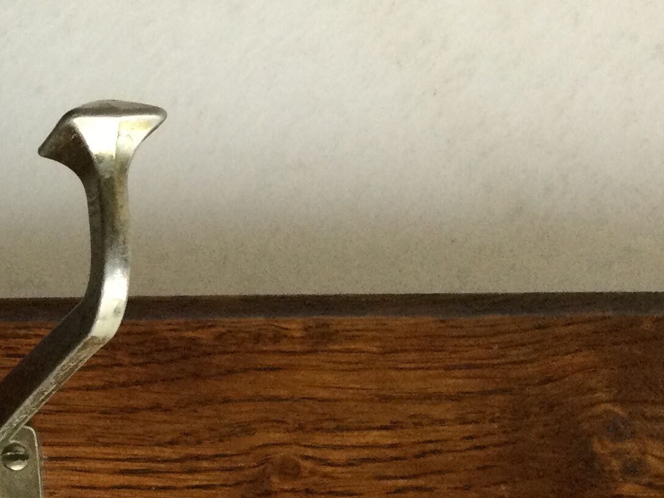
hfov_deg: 19.2
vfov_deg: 15.6
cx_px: -244
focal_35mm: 93
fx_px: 1784
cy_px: 503
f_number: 2.4
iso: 50
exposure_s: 1/33
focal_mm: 3.3
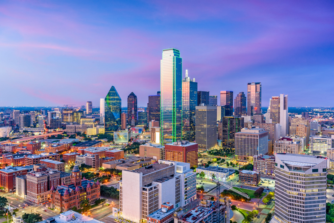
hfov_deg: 63.6
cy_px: 112
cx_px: 167
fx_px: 269
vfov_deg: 45.0
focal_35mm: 29
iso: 64
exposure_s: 4
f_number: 11
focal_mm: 29
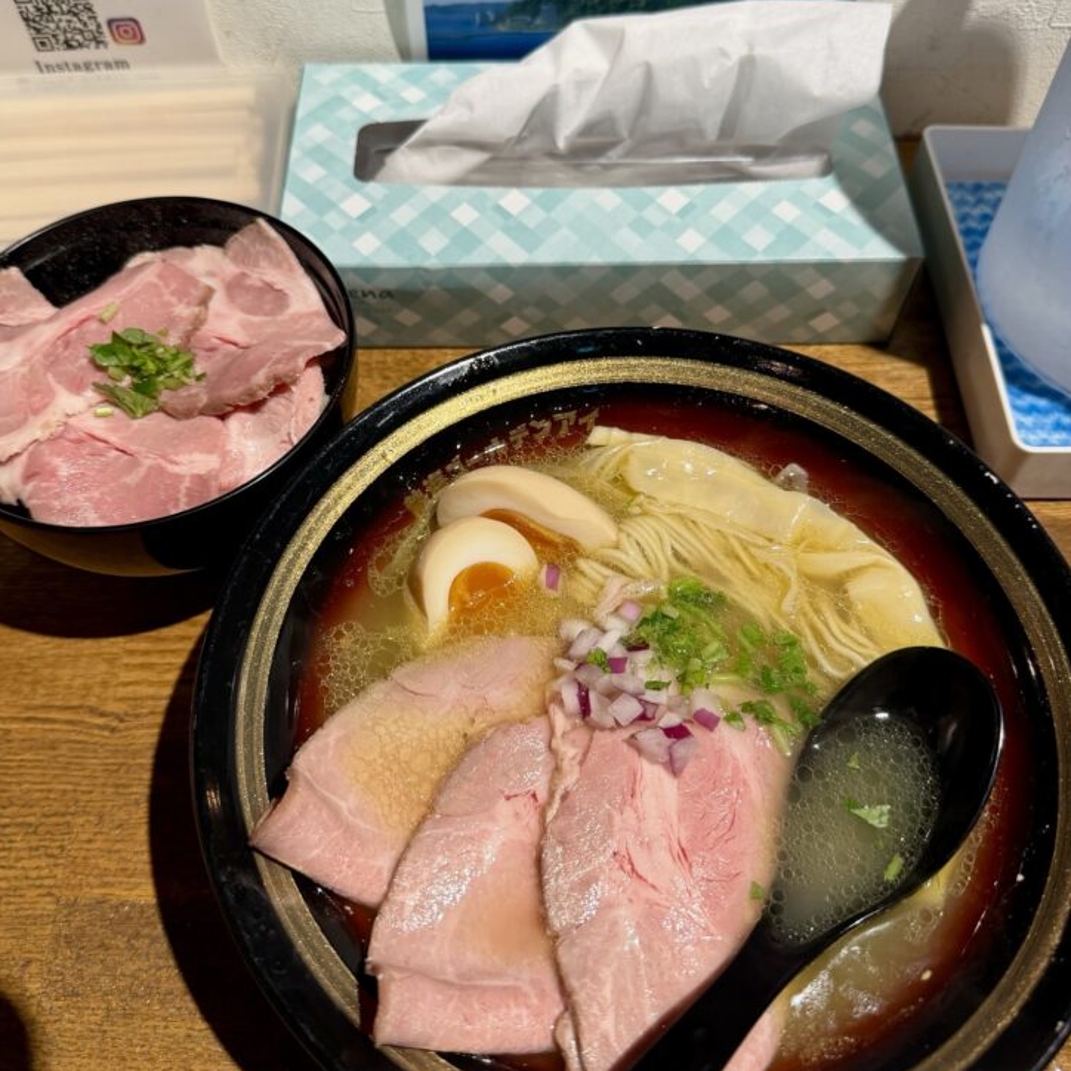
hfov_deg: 54.0
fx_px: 1050
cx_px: 504
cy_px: 469
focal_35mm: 30
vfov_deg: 53.9
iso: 200
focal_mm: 6.76
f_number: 1.78
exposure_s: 1/100
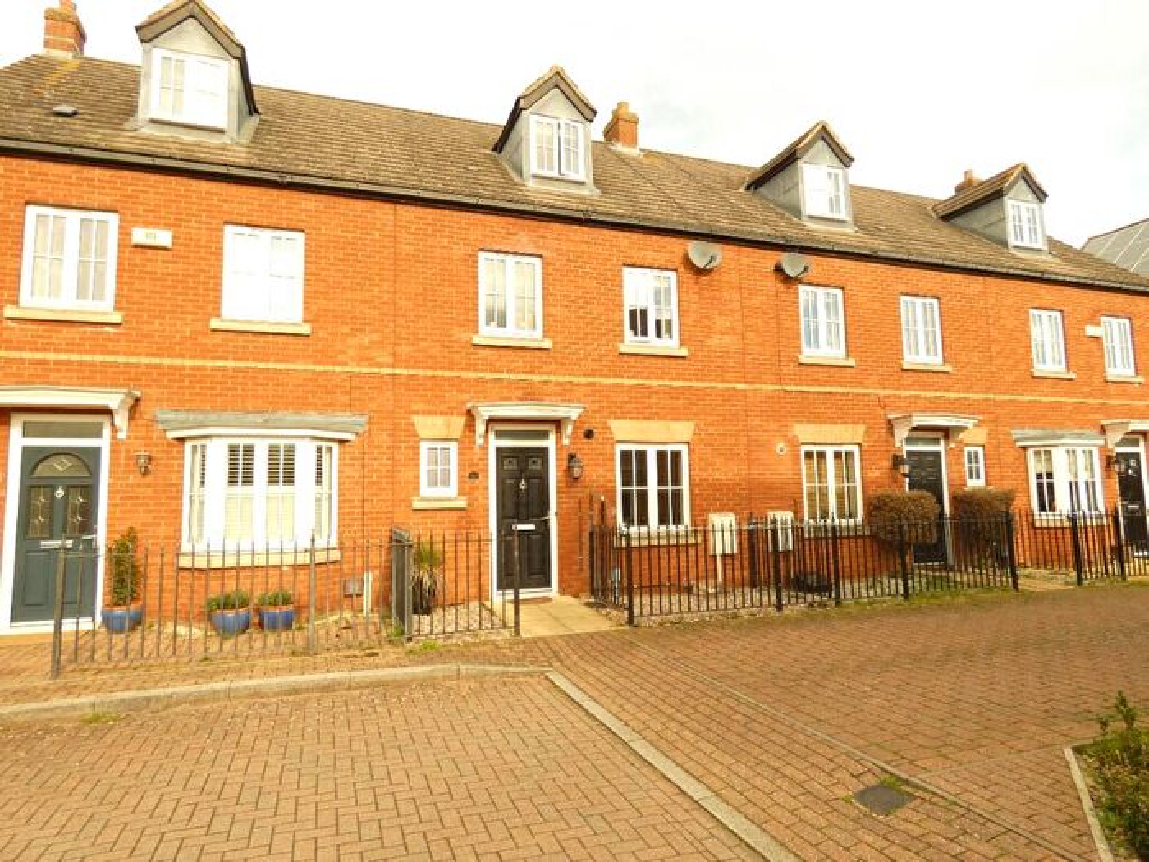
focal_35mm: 20
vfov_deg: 66.0
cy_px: 431
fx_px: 664
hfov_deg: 81.7
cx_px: 574
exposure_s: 1/320
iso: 80
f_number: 2.8
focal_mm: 3.6
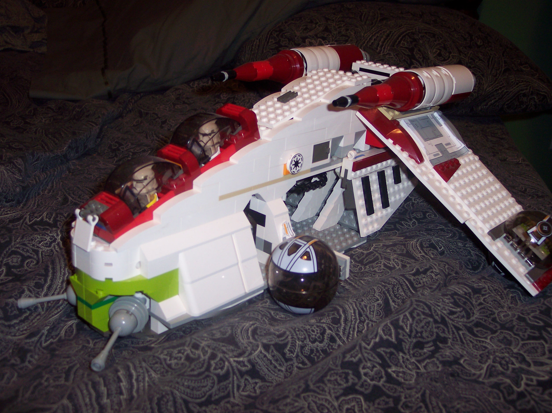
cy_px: 204
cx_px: 280
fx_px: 621
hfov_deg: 47.9
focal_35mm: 39
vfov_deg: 36.8
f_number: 2.8
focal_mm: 8
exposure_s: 1/30
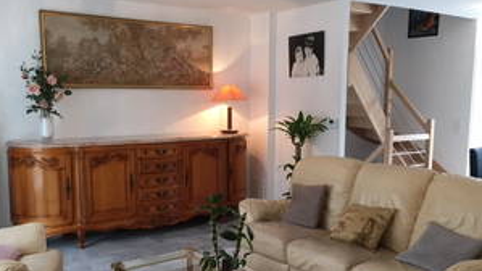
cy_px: 160
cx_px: 234
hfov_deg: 52.8
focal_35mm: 38
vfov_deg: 31.1
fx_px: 486
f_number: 2.2
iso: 50
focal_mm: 4.15
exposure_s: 1/33
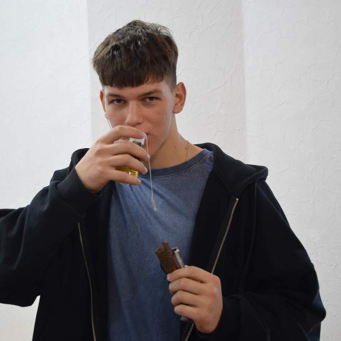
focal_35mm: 62
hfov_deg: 27.7
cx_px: 153
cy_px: 171
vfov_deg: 27.7
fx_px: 691
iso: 450
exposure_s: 1/15
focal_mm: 32
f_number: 3.2
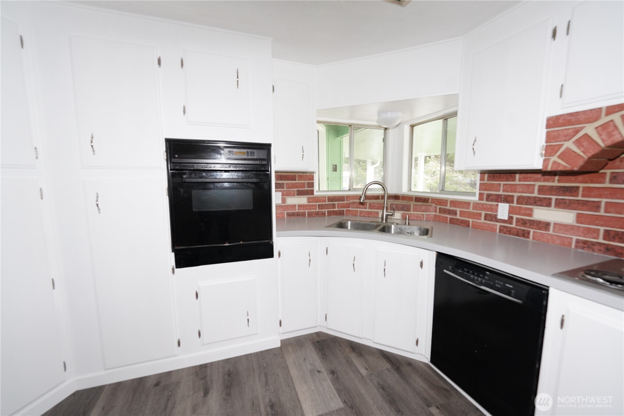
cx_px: 312
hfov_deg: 104.3
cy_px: 208
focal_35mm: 14
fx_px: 243
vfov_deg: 81.2
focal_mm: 14
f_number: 4
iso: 3200
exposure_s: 1/500
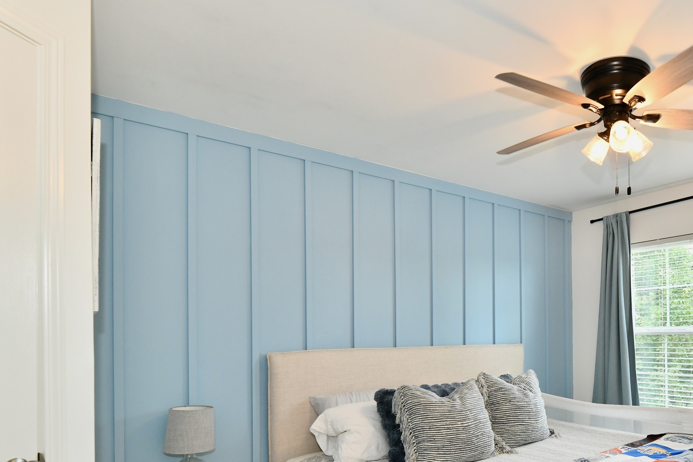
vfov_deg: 51.0
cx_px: 536
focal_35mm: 24
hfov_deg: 68.0
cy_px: 343
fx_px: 462
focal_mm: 14
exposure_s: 1/80
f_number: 7.1
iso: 800
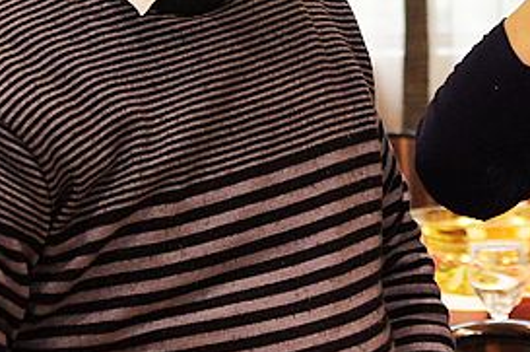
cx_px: 511
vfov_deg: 6.2
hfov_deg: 9.3
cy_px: -120
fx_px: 3233
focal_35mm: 220
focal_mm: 40
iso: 1600
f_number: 4.5
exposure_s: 1/80
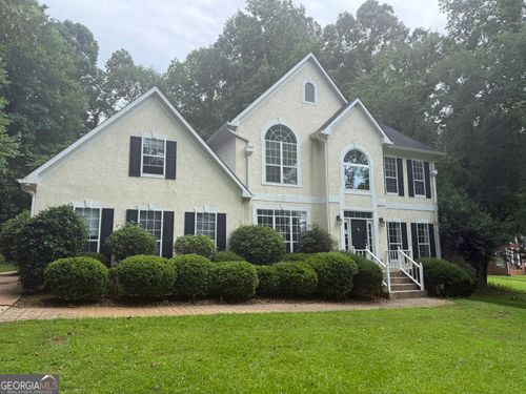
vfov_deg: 56.8
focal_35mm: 24
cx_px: 263
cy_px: 197
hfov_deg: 71.6
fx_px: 365
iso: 100
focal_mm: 6.76
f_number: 1.78
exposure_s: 1/2370
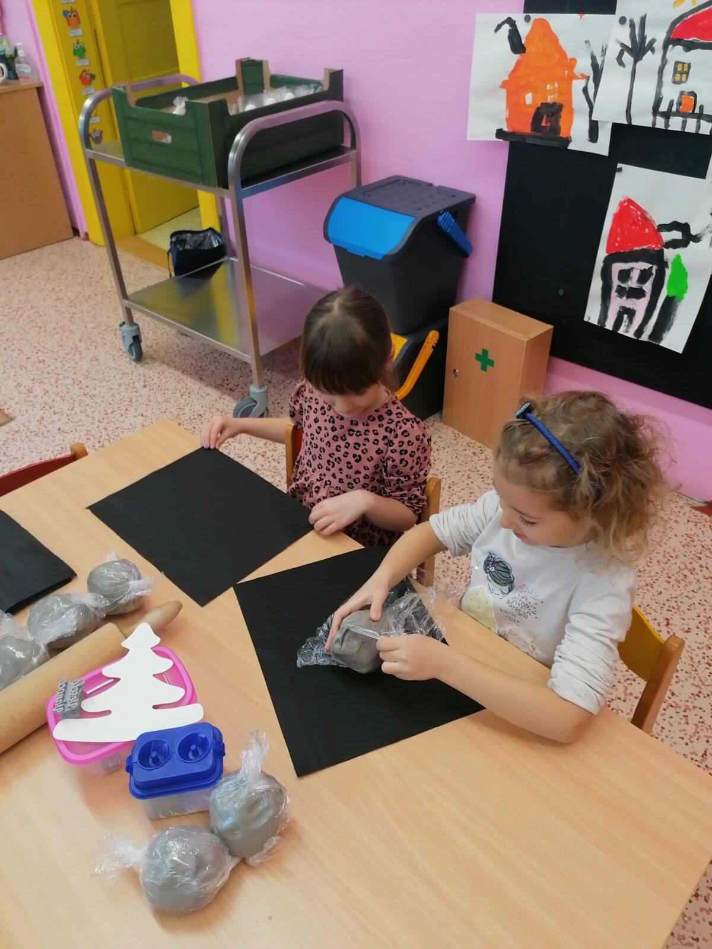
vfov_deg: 65.3
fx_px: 740
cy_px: 474
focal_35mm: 27
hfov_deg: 51.4
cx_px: 356
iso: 100
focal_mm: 4.75
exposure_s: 1/50
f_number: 1.8
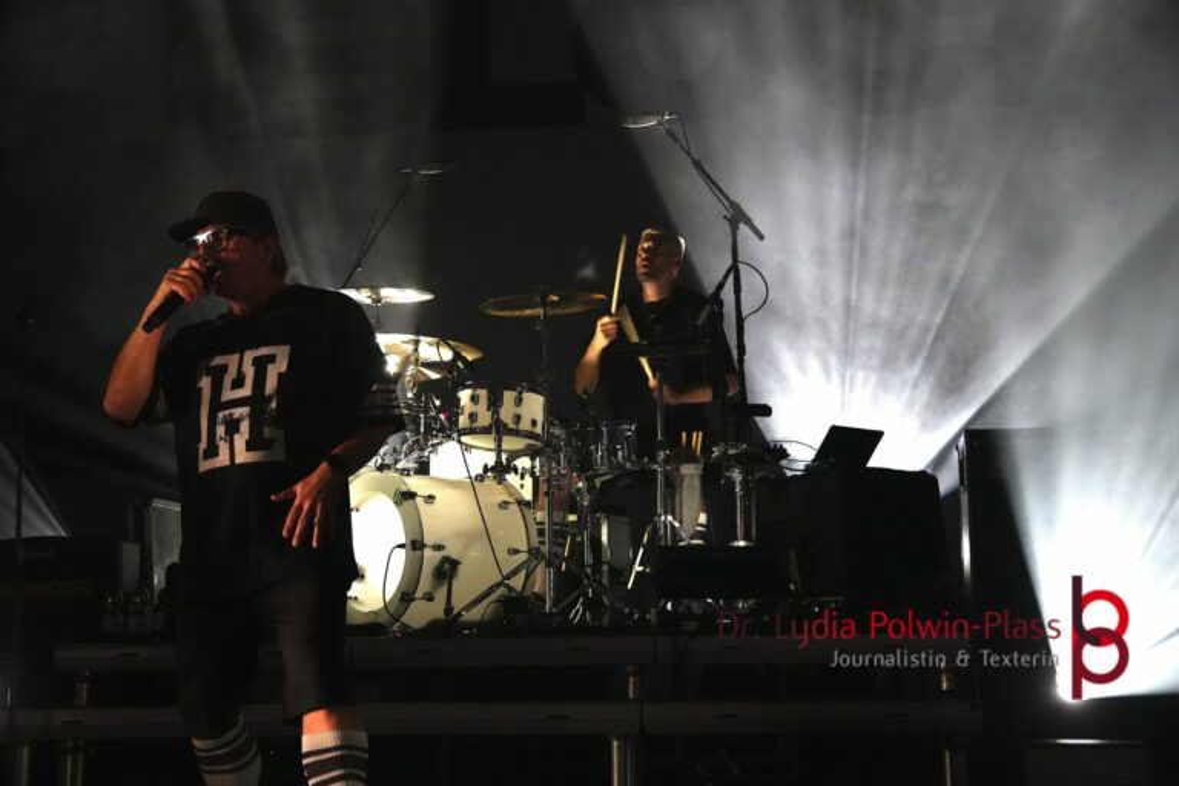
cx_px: 590
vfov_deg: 23.2
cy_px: 393
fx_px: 1916
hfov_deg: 34.2
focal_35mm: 58
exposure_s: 1/160
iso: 3200
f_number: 4.5
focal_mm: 39
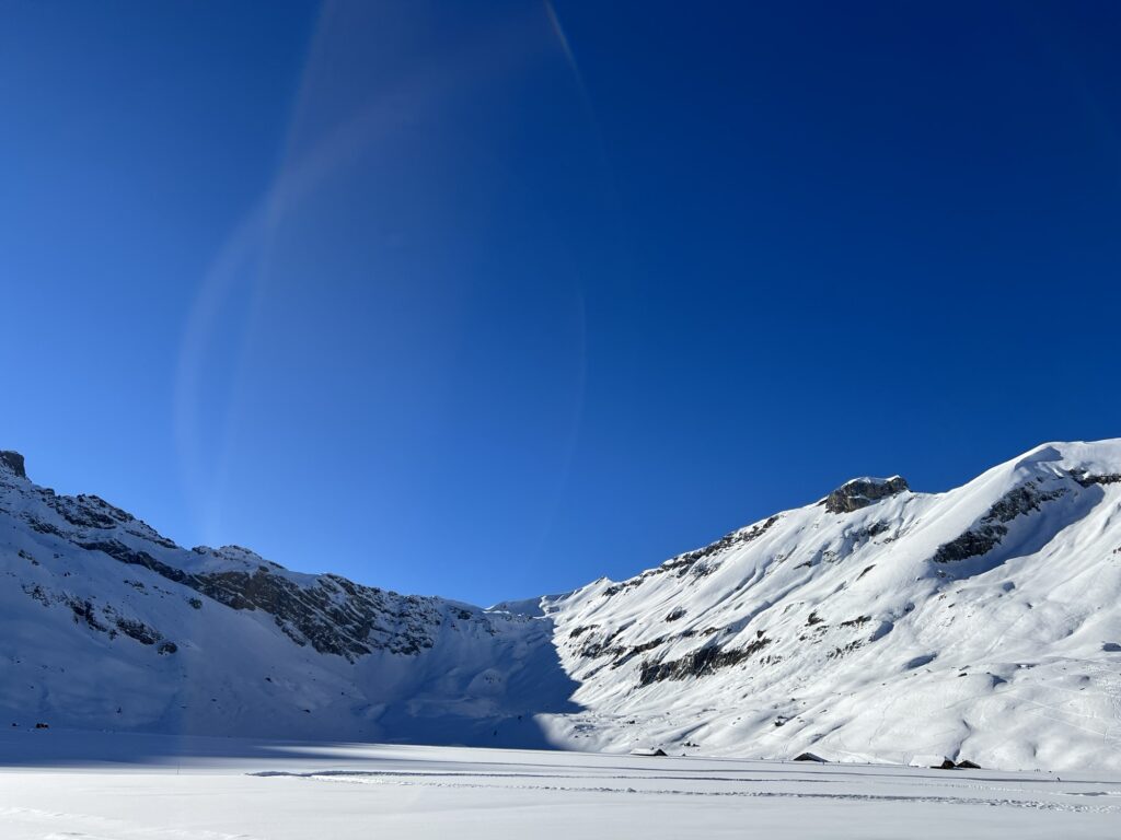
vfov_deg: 53.1
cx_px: 560
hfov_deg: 67.3
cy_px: 420
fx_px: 842
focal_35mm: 26
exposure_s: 1/6993
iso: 50
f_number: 1.5
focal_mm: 5.7
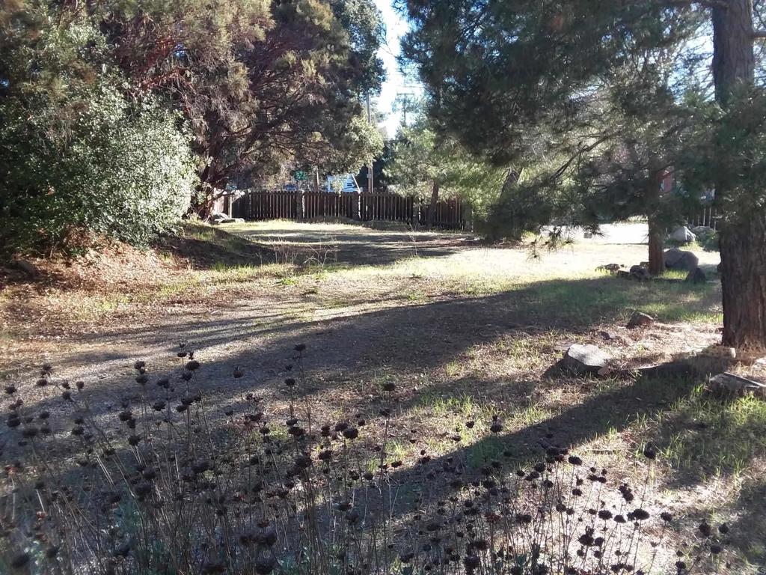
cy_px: 288
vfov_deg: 48.2
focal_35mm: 29
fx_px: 642
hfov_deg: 61.7
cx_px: 383
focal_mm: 2.47
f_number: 1.9
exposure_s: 1/179
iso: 40
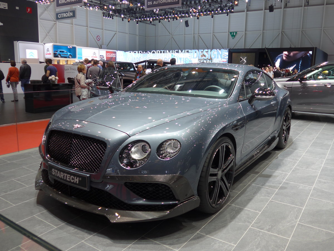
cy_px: 126
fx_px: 280
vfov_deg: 48.2
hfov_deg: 61.7
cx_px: 167
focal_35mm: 29
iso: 100
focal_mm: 6
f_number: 2
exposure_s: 1/60
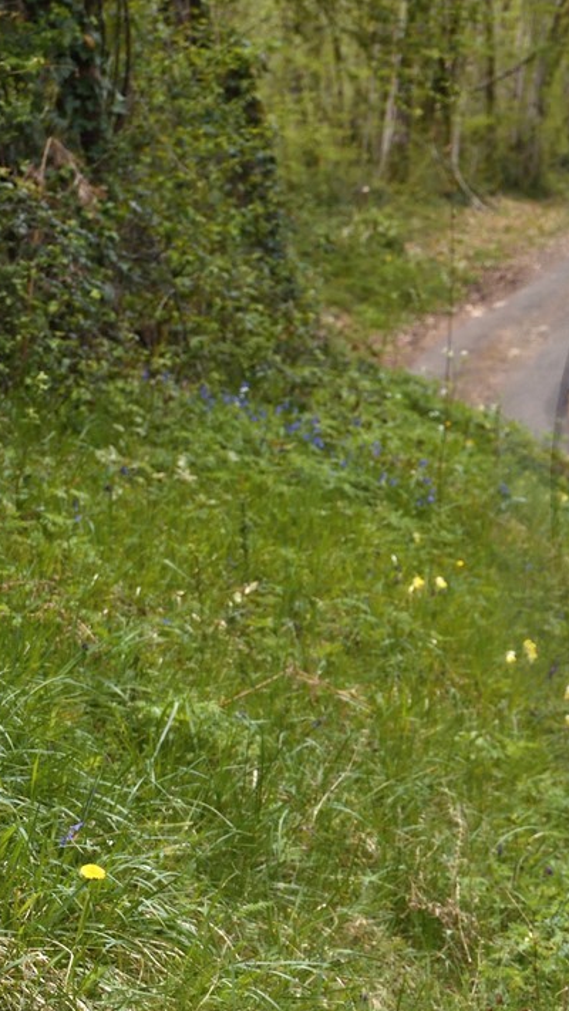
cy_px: 496
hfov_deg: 8.0
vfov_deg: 14.7
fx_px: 3916
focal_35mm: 146
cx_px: 1074
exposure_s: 1/320
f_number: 7.1
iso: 800
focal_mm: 62
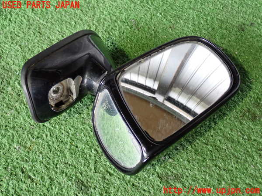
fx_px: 356
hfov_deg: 40.4
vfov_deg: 30.9
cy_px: 98
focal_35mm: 47
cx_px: 131
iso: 800
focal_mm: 8.4
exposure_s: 1/40
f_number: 3.1
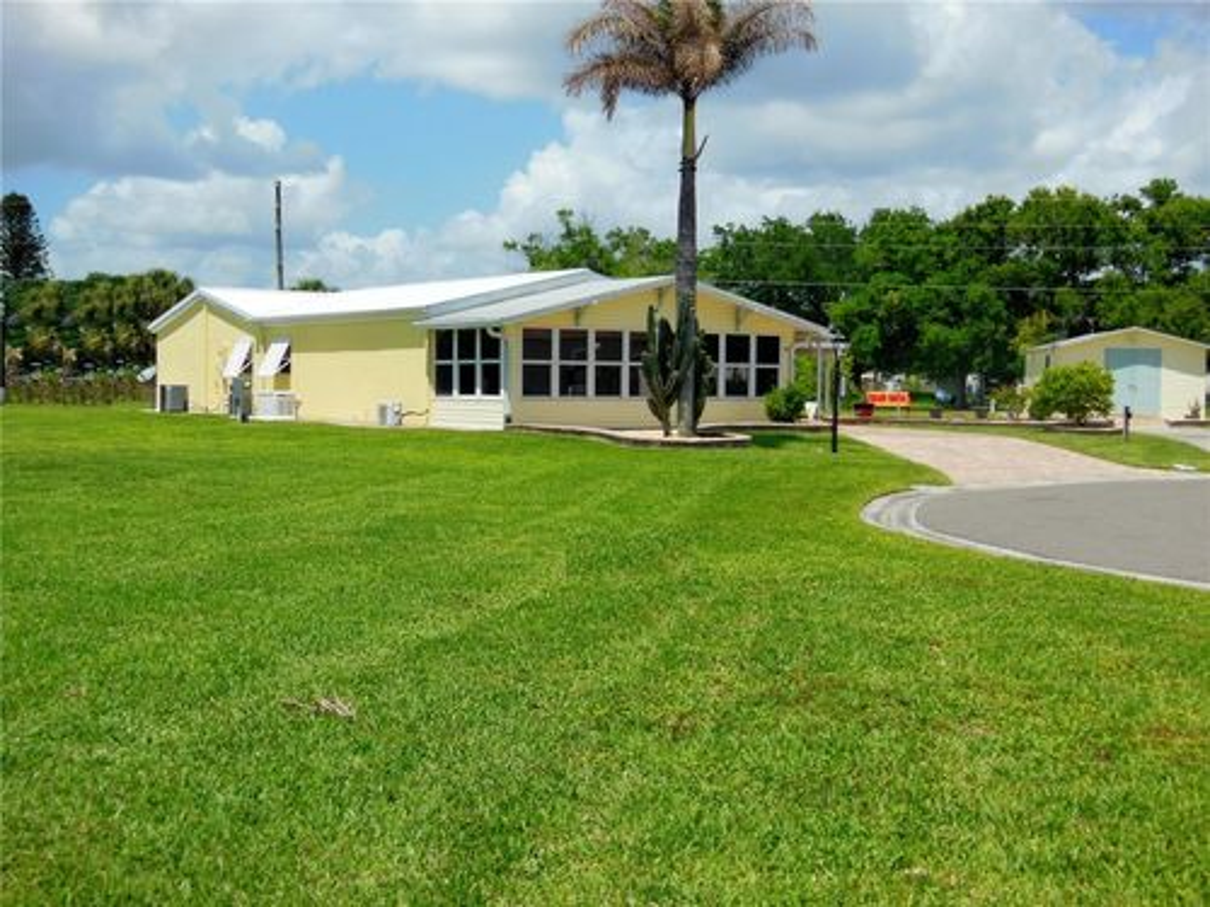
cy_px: 454
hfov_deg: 42.1
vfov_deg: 32.2
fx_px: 1573
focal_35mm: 45
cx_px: 605
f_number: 4.4
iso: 125
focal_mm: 8
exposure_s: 1/1250
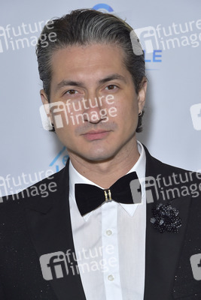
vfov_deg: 19.4
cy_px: 150
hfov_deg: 13.1
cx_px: 100
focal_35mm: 105
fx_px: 879
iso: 1250
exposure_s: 1/250
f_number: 6.3
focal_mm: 105
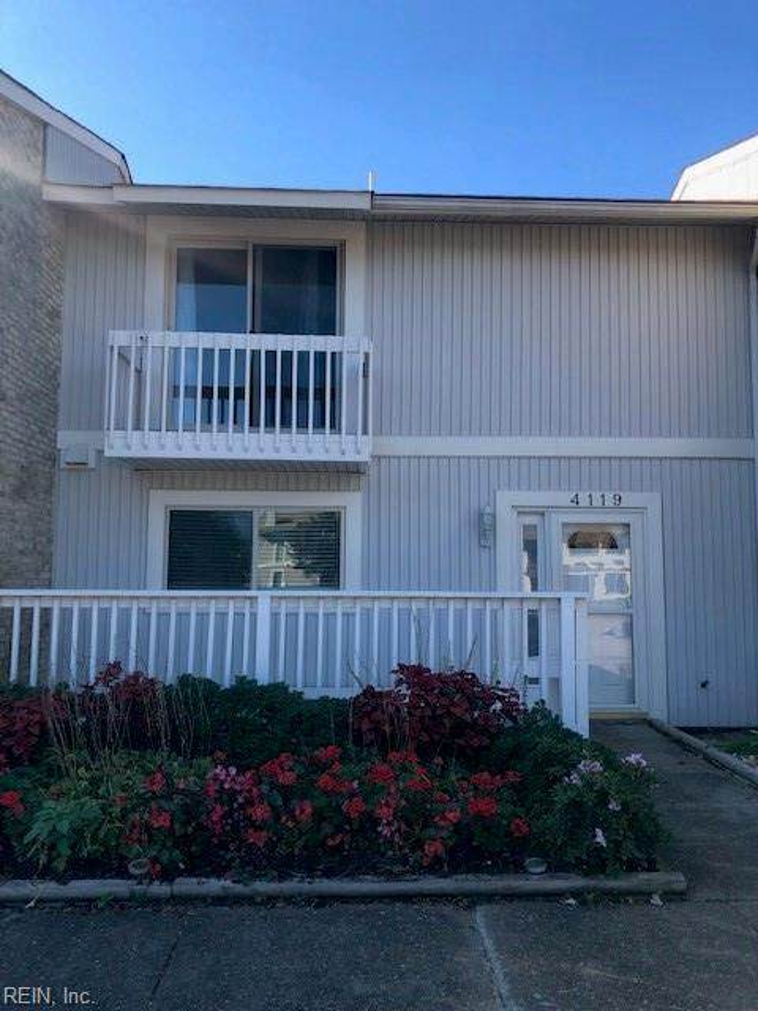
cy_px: 506
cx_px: 379
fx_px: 818
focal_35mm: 28
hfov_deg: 49.7
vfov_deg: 63.4
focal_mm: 4
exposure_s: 1/684
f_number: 1.8
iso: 20
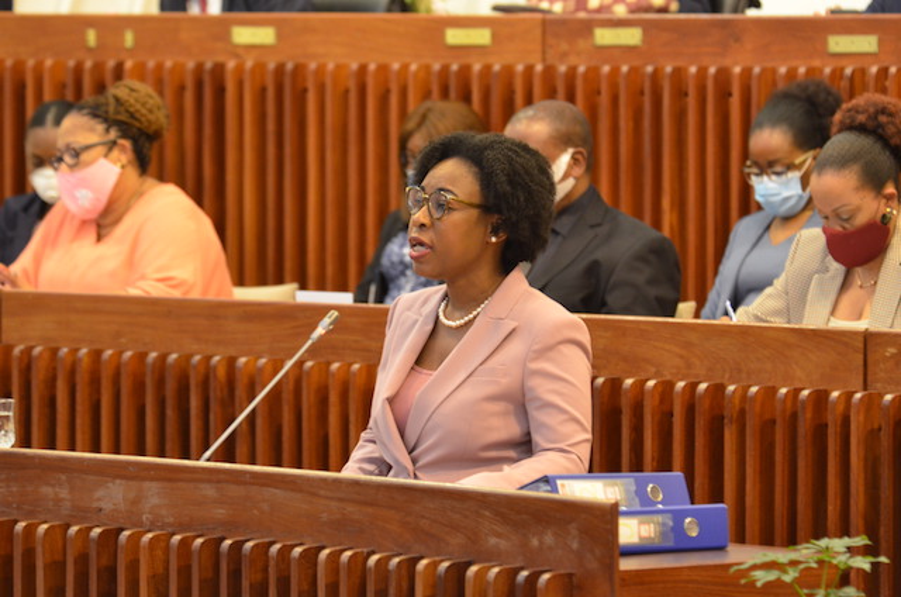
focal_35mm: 262
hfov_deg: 7.9
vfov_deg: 5.2
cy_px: 298
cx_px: 450
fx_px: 6557
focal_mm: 175
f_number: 5
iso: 1600
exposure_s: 1/25
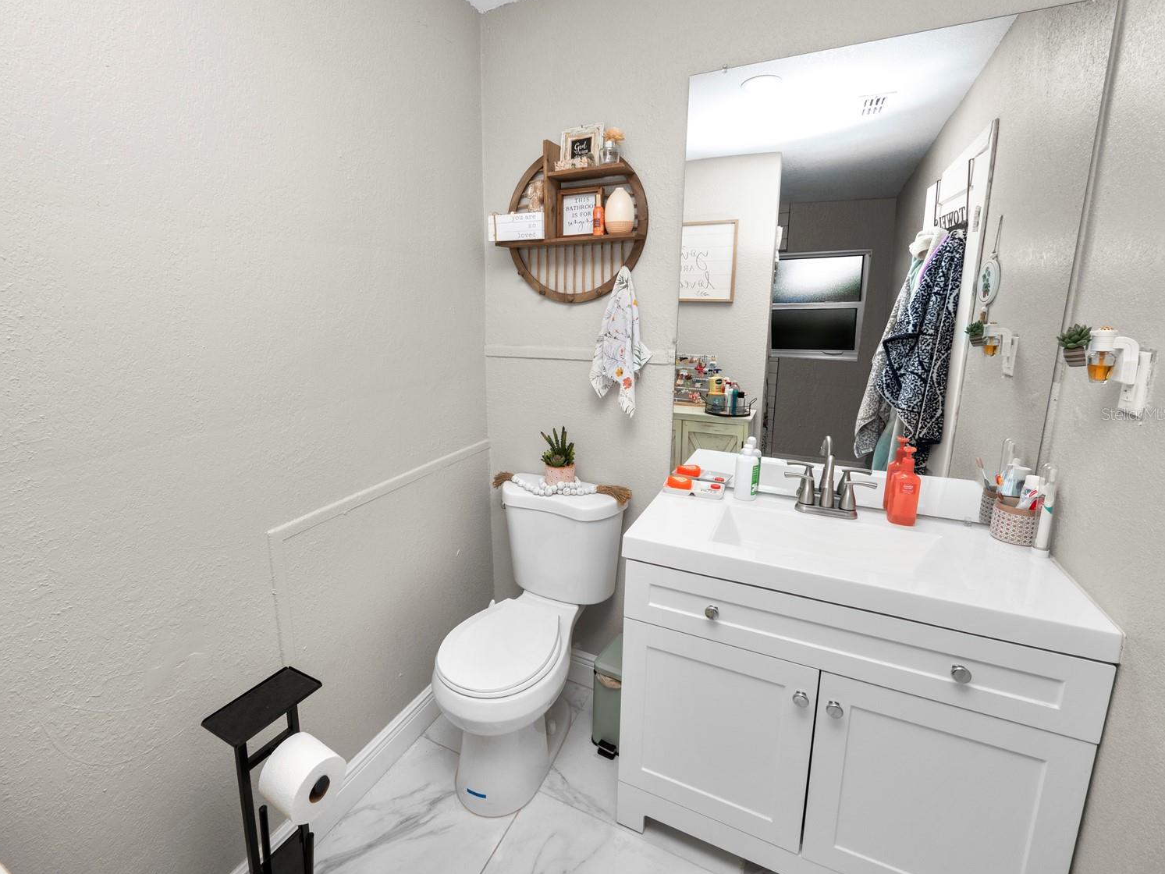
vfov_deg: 81.7
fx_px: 505
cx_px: 551
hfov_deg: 98.1
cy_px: 414
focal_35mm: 15
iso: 250
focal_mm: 7
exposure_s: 1/80
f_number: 8
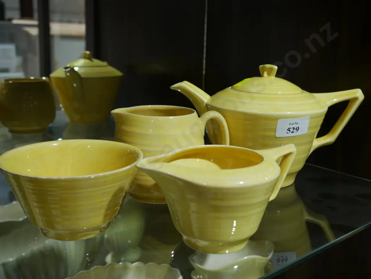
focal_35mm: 40
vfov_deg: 36.0
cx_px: 186
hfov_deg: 46.8
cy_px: 140
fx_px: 429
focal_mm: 20
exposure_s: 1/60
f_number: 4.4
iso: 320
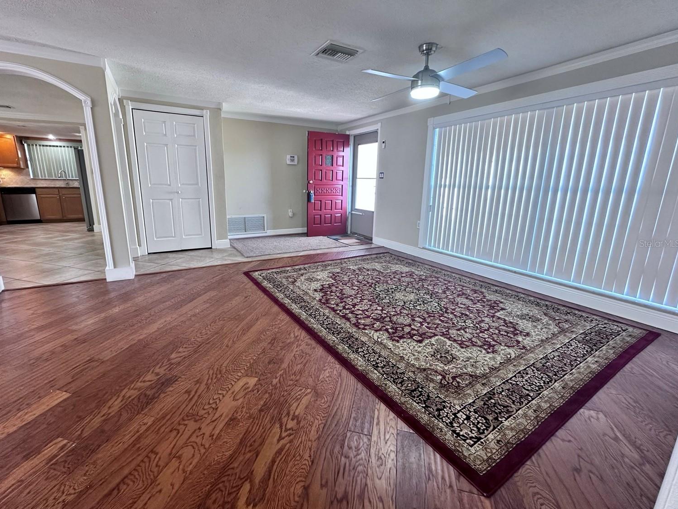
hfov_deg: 98.1
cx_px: 319
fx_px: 294
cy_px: 243
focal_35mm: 15
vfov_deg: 81.7
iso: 160
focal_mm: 2.22
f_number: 2.2
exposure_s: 1/60
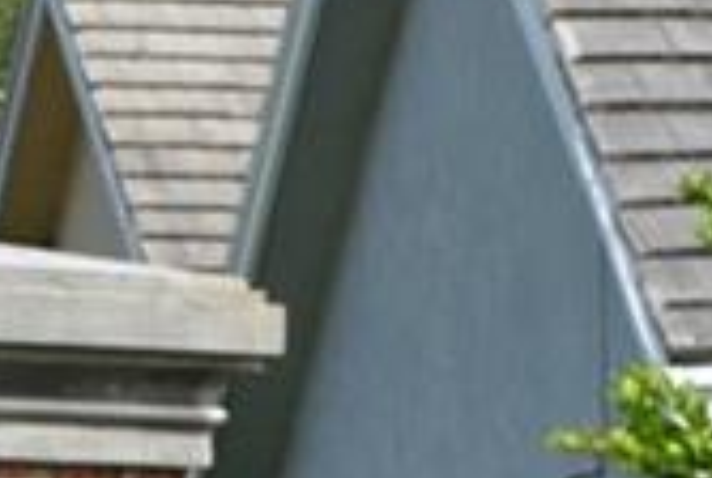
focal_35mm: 477
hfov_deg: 4.2
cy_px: 235
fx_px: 9451
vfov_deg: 2.9
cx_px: -1181
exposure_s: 1/200
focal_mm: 52
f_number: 8
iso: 100
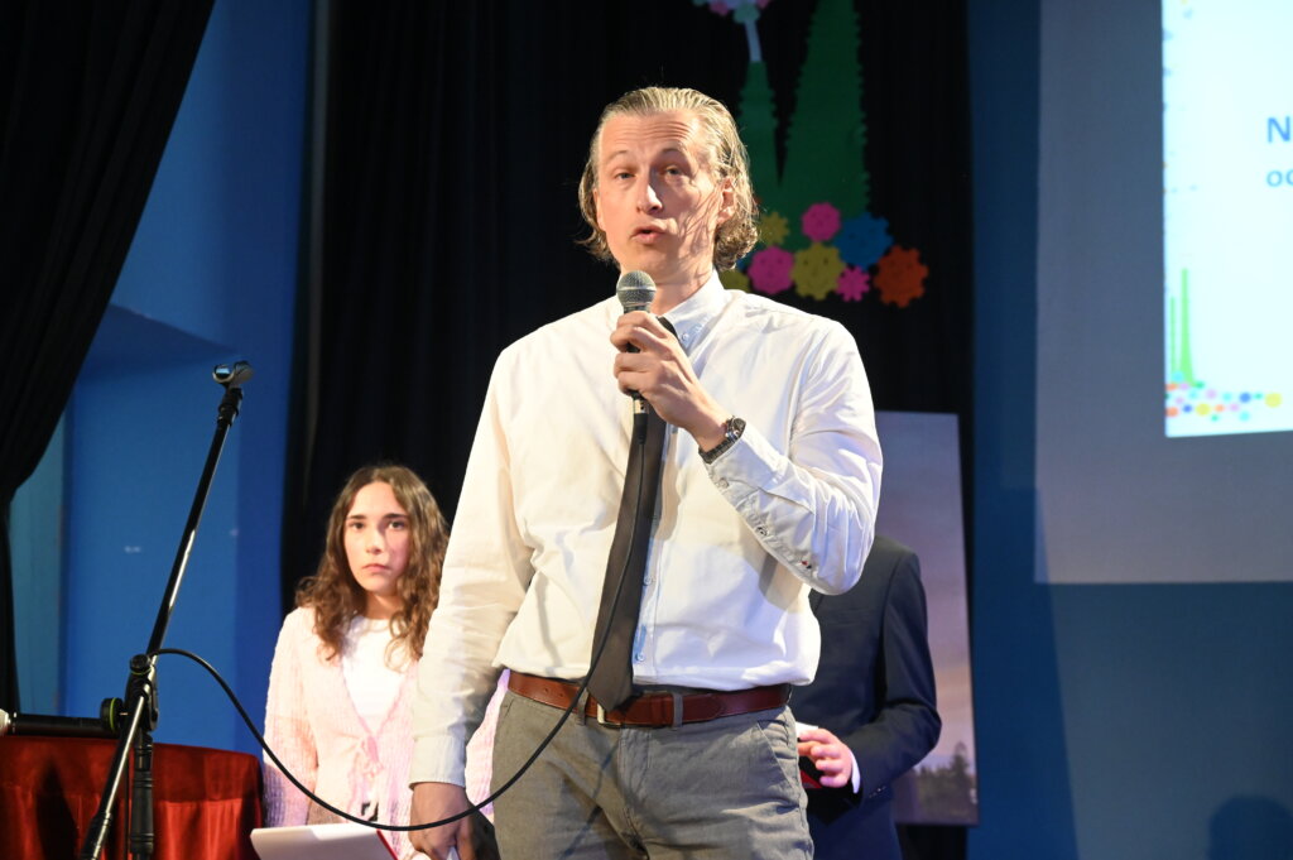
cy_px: 430
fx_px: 3086
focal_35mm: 86
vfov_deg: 15.9
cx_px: 646
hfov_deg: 23.7
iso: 8000
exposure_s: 1/100
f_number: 6.3
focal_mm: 86
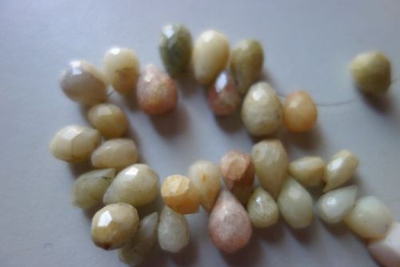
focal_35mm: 28
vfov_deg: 46.5
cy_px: 134
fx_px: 311
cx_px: 200
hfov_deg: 65.4
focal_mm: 10.4
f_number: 2
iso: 125
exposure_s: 1/100
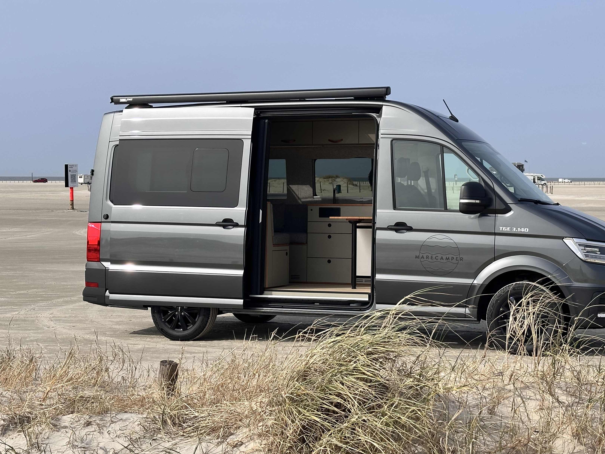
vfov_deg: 24.4
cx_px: 353
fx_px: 1049
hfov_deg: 32.1
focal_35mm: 60
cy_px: 202
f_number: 1.78
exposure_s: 1/5882
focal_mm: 6.86
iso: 64
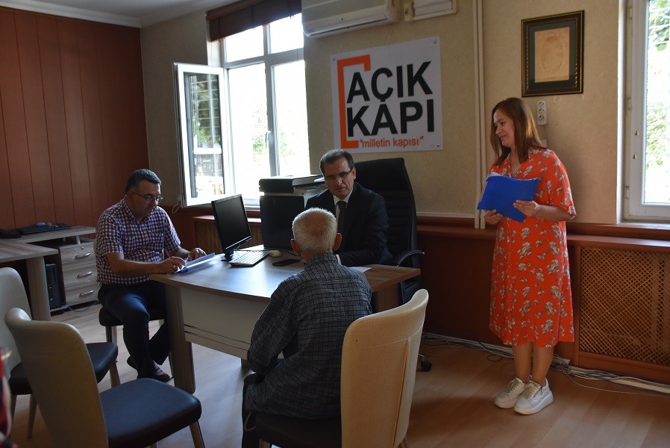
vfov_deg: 43.7
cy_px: 224
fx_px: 559
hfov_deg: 61.9
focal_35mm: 30
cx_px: 335
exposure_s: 1/60
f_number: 4
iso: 1000
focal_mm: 20
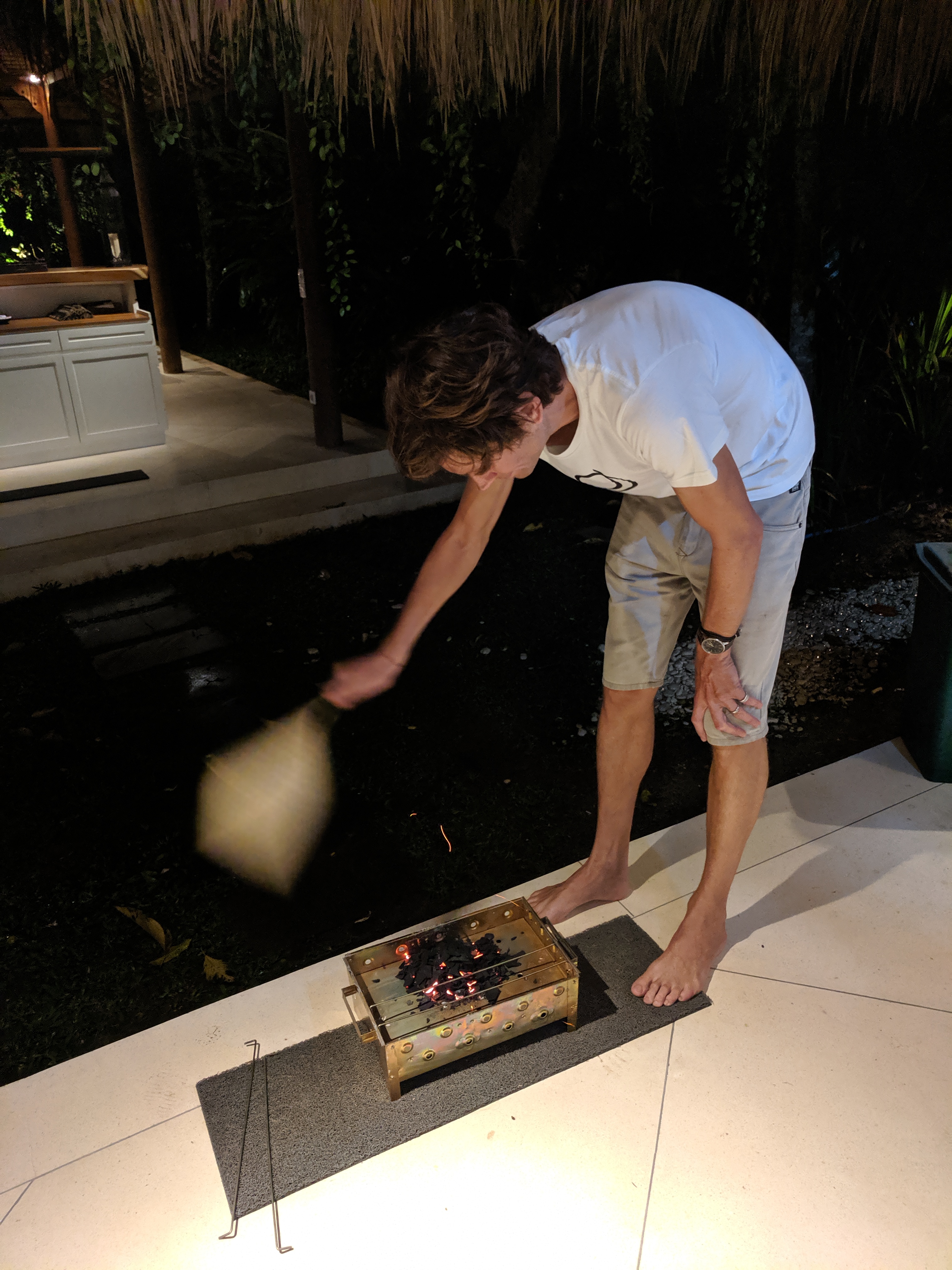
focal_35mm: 26
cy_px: 635
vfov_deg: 67.3
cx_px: 476
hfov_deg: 53.1
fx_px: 953
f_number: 2
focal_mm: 4.67
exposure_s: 1/25
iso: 984
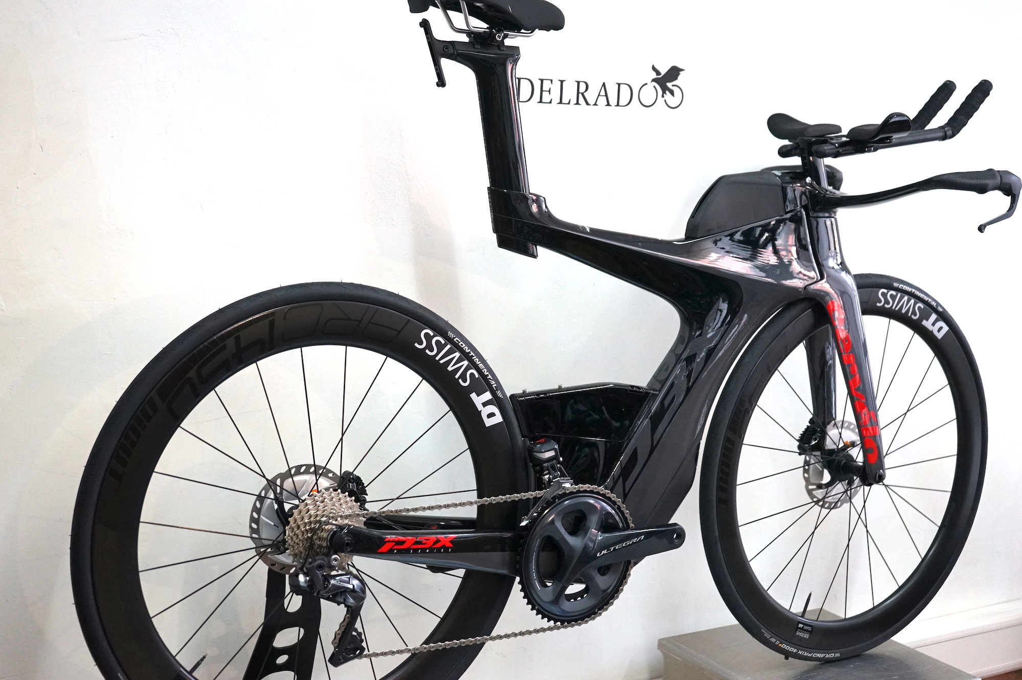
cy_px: 340
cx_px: 511
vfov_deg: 26.9
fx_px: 1418
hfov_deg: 39.6
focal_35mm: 50
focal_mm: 50
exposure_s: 1/160
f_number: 4.5
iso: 2000
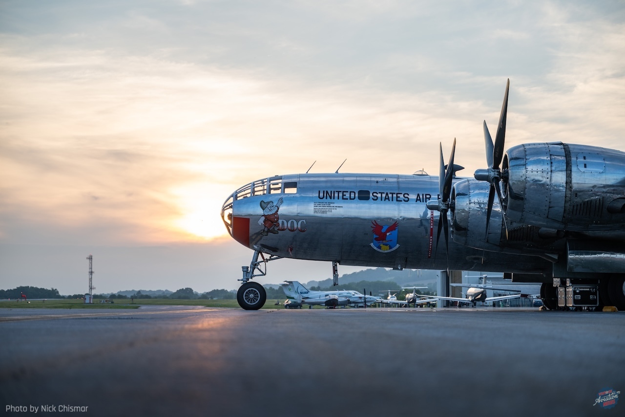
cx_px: 312
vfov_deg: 19.5
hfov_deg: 28.8
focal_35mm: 70
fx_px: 1215
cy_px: 208
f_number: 2.8
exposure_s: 1/320
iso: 100
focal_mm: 70
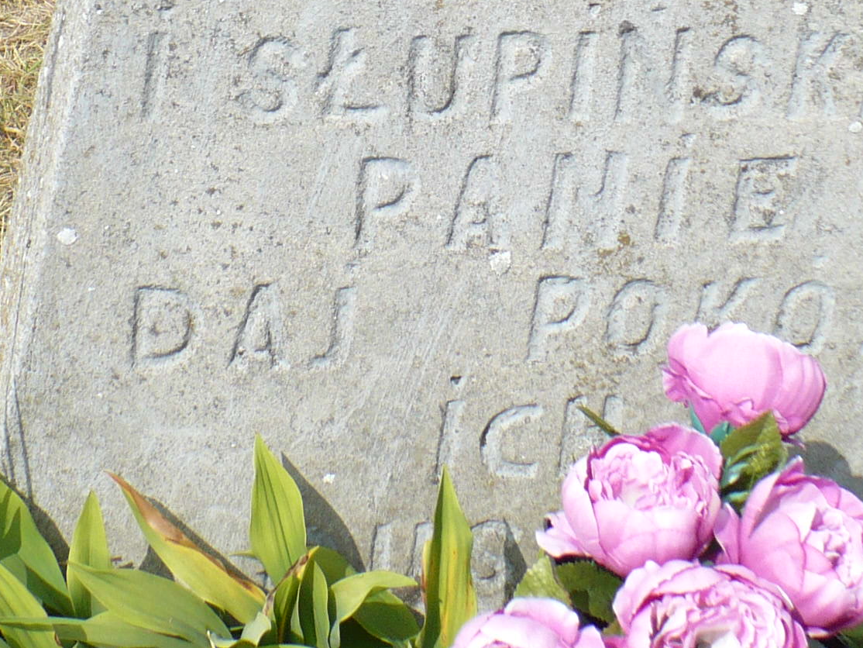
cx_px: 452
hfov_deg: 19.3
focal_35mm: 102
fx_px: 2543
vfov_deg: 14.4
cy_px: 144
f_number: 2.8
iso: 100
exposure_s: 1/1000
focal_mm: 6.1
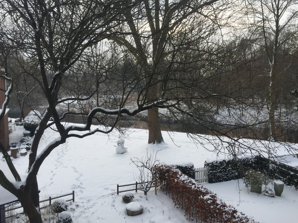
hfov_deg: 61.7
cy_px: 112
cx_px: 149
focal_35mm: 29
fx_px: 250
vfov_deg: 48.2
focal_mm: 4.15
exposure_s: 1/1464
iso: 32
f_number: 2.2
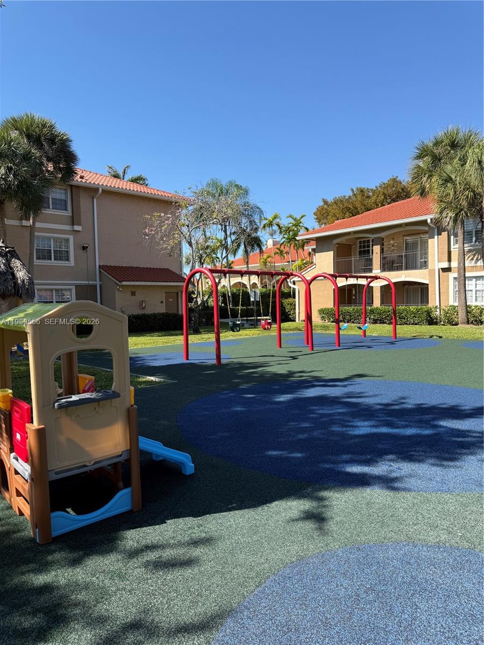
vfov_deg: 71.6
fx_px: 447
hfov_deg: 56.8
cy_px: 322
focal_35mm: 24
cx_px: 242
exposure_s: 1/2299
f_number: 1.78
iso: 80
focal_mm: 6.76
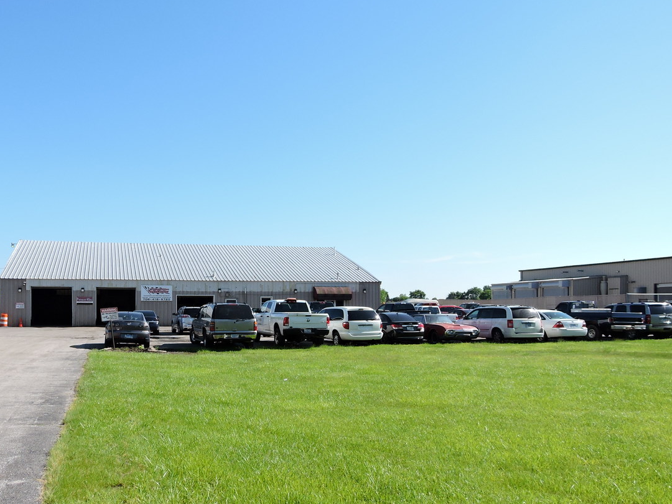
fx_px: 621
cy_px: 307
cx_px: 243
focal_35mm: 32
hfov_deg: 56.0
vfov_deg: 43.9
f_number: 3.3
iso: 100
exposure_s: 1/800
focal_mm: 4.3
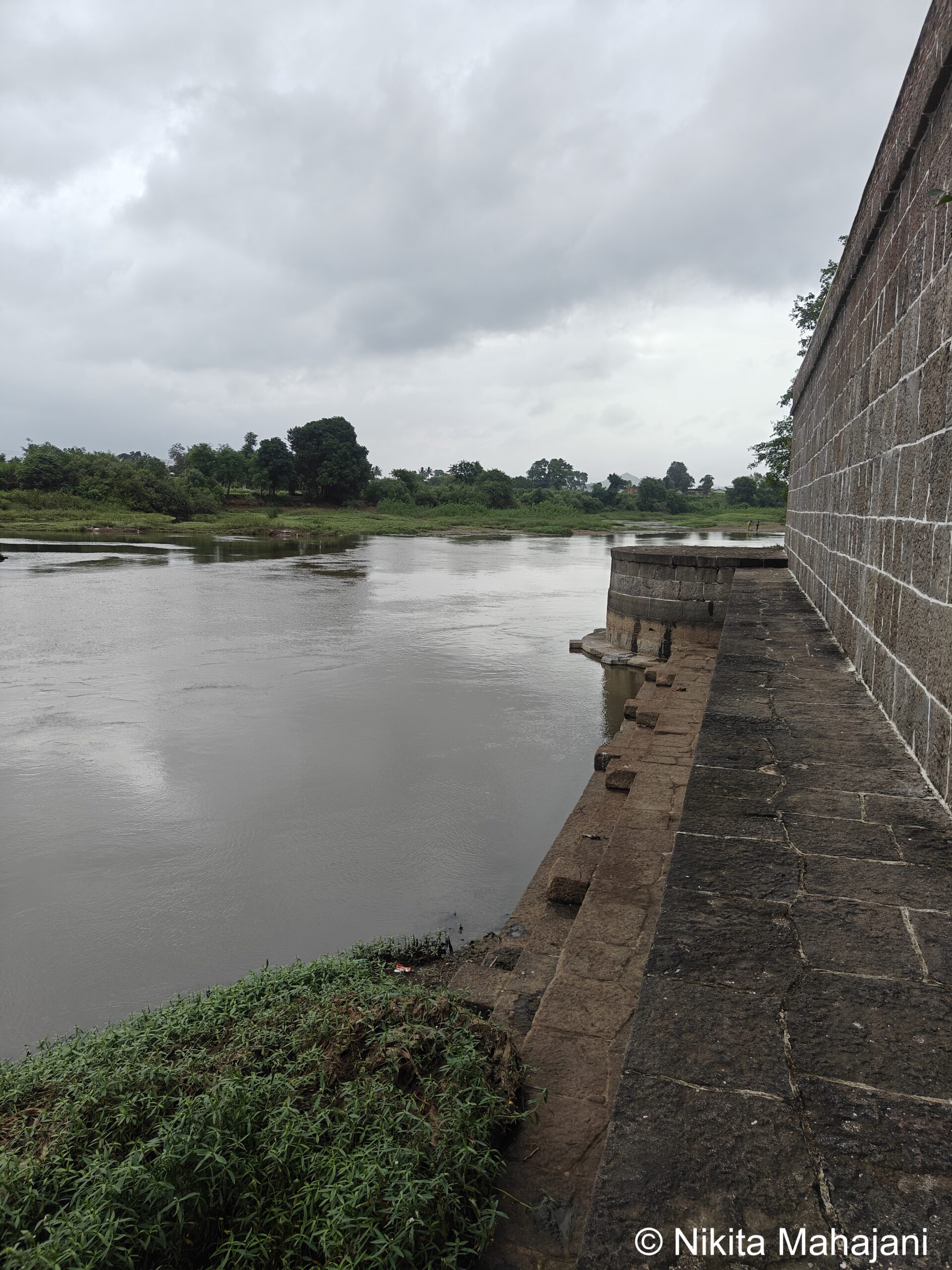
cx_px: 476
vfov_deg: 71.6
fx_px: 880
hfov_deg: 56.8
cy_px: 635
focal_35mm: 24
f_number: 1.8
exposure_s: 1/2221
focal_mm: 5.59
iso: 64
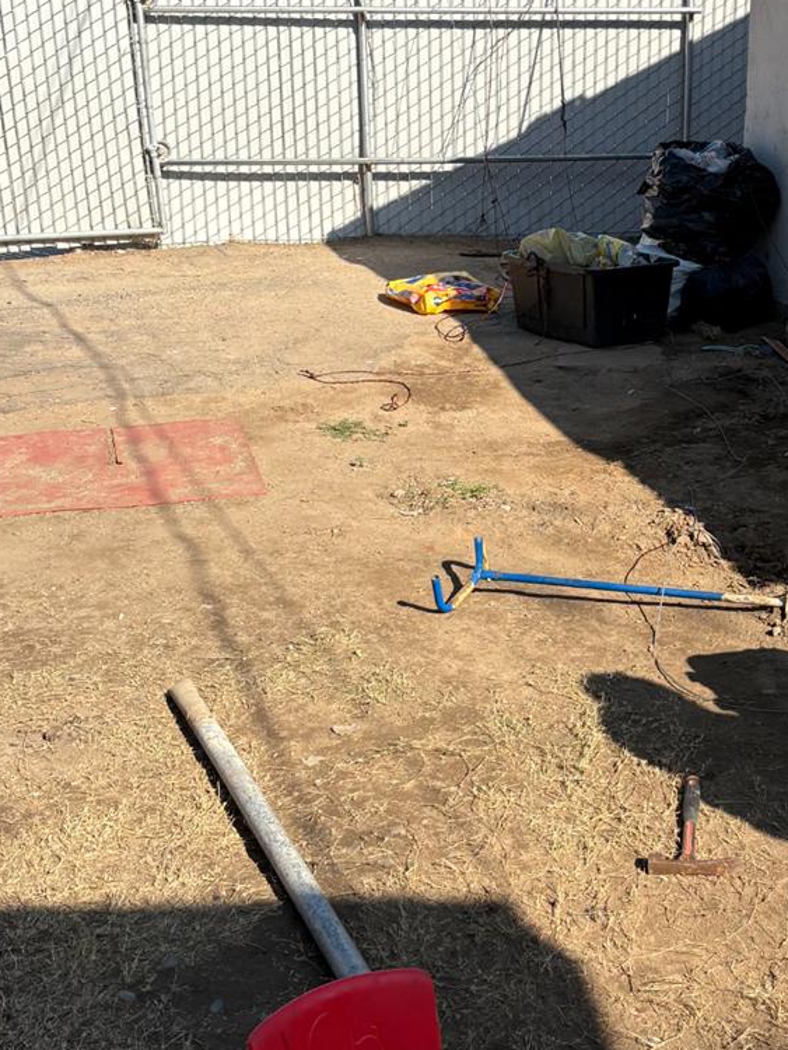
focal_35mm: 52
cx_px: 570
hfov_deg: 27.7
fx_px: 1577
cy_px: 498
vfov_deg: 36.8
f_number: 1.6
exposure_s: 1/2985
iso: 50
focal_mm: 5.96
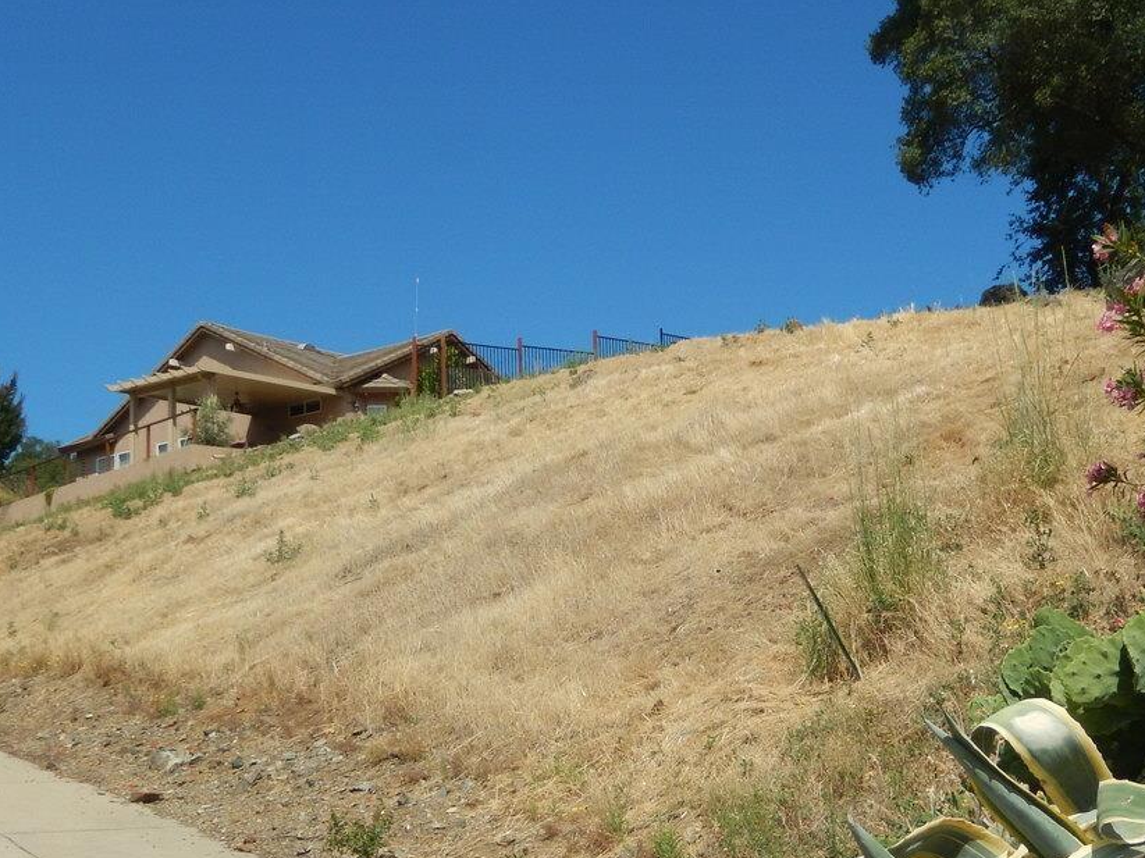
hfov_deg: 30.7
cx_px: 664
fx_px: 2084
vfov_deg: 23.1
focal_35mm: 63
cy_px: 613
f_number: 8
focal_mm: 6.5
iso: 125
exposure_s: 1/400
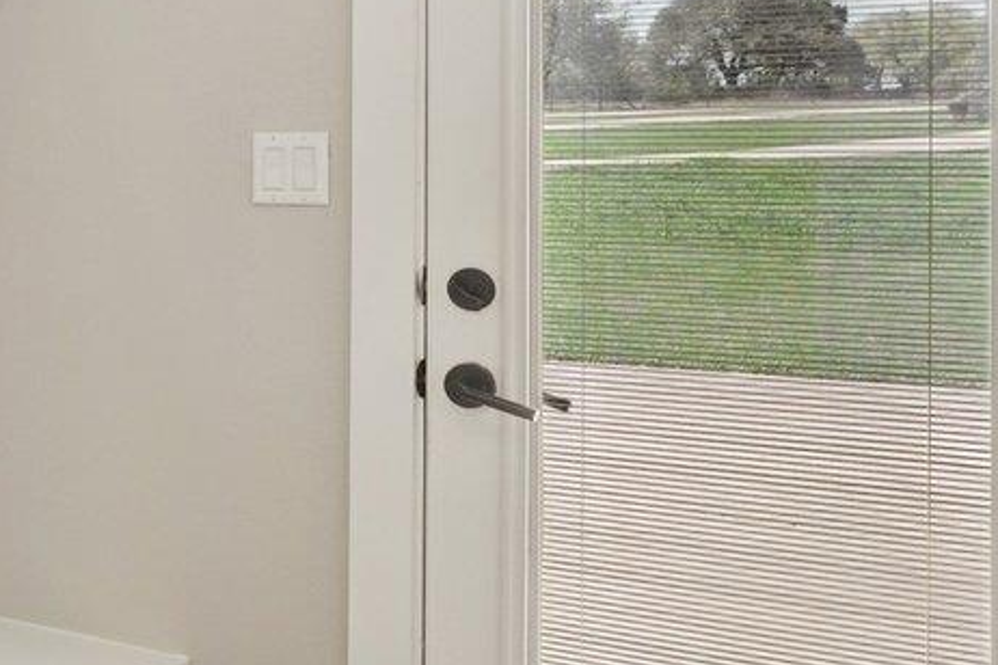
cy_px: 169
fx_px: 1719
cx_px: -609
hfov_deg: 23.6
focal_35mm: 62
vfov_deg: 21.7
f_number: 8
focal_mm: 14
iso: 400
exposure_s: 1/30
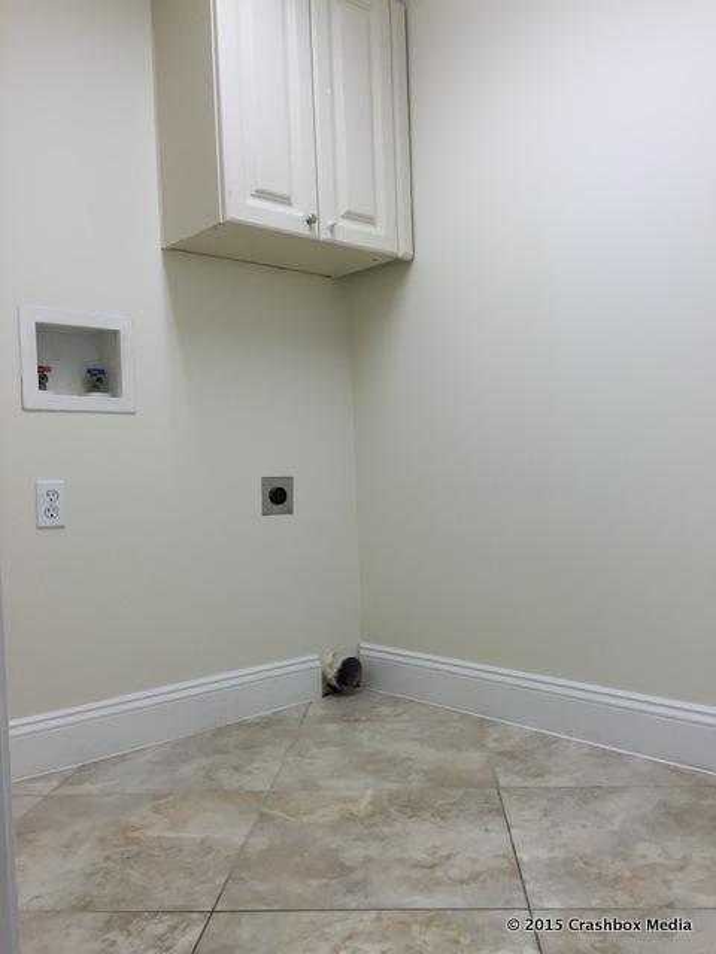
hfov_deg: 48.2
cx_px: 358
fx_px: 800
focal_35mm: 29
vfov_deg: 61.7
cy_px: 477
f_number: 2.2
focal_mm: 4.15
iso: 32
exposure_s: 1/40
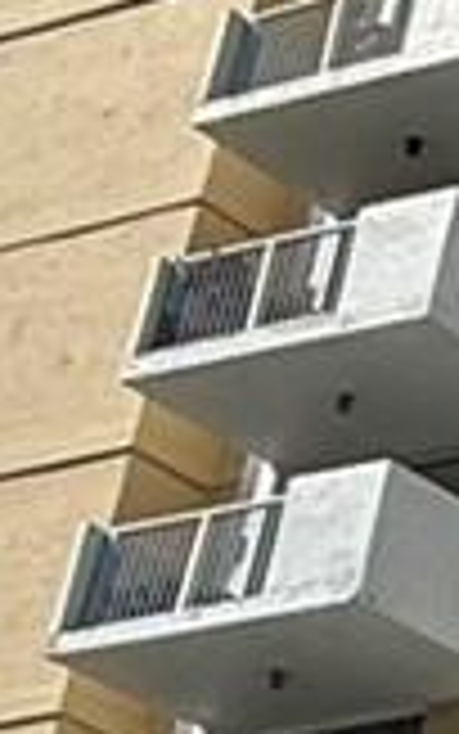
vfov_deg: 13.0
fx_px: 2920
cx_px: 2372
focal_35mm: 146
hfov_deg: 5.9
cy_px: 1301
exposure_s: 1/3891
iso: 50
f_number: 2.2
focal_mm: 2.22
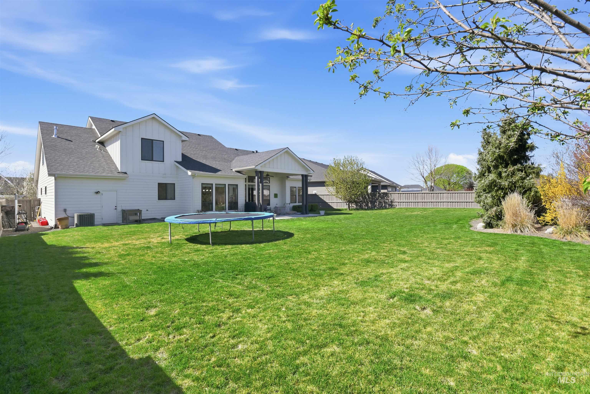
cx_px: 295
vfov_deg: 73.7
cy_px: 197
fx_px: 262
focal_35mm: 16
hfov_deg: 96.7
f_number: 11
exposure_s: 1/200
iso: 320
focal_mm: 16
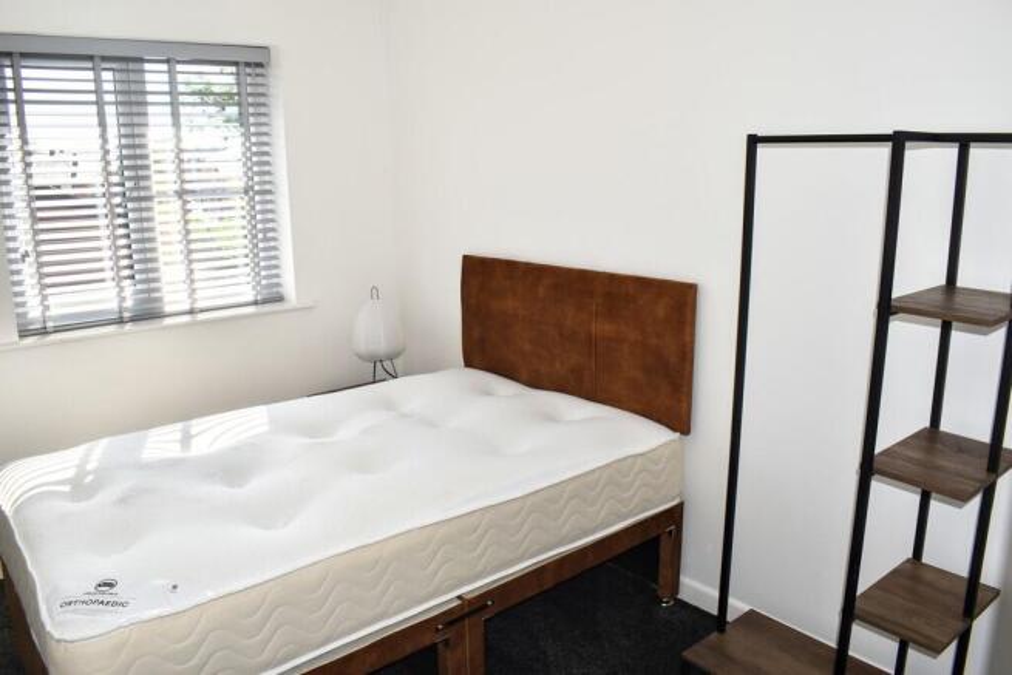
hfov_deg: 67.4
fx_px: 759
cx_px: 506
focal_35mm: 27
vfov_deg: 48.0
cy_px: 338
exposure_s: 1/200
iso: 100
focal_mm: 18
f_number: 7.1
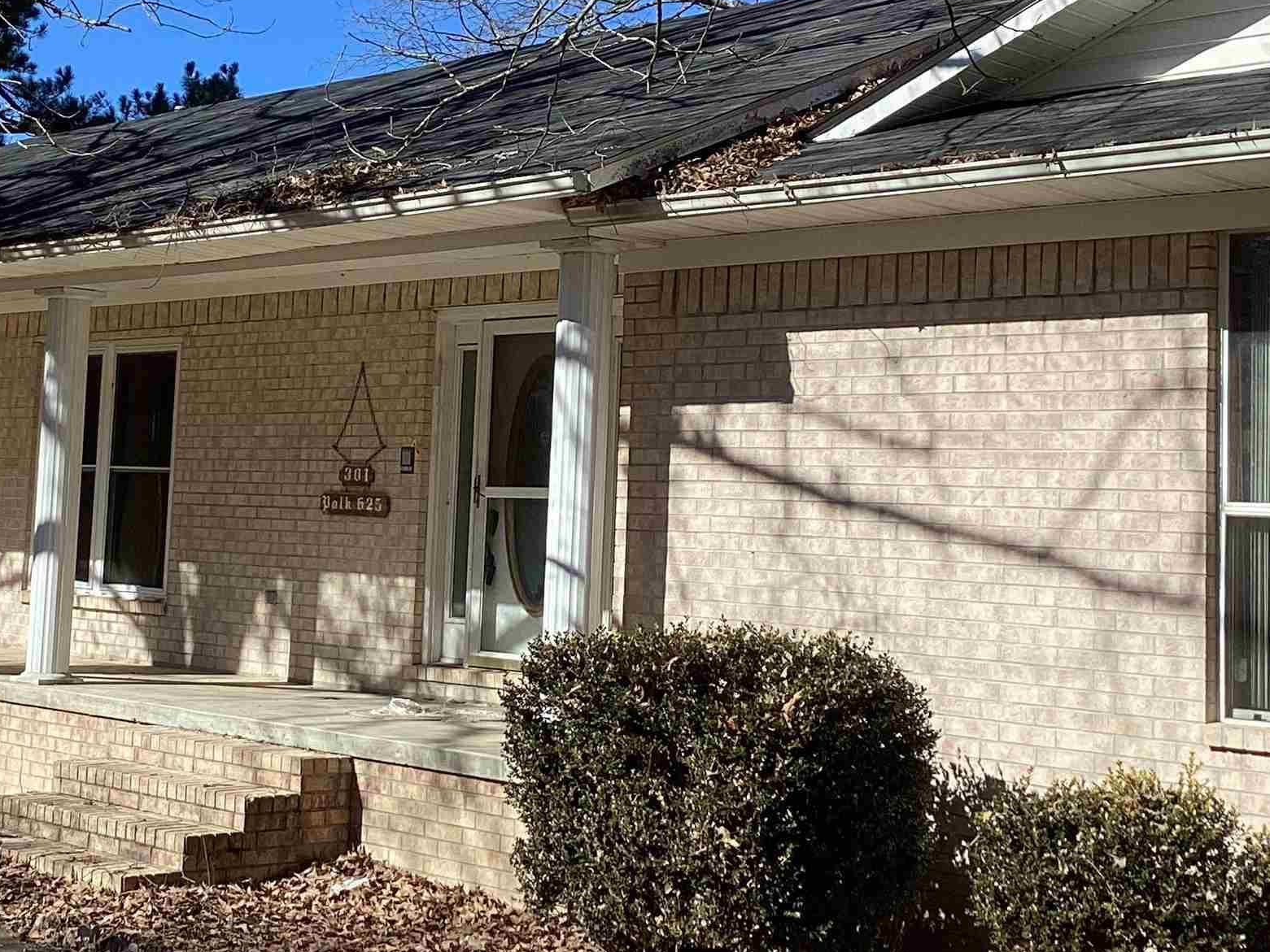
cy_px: 266
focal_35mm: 61
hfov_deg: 31.3
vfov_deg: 23.8
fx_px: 2238
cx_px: 382
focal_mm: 3.3
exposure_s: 1/1199
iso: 25
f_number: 2.4
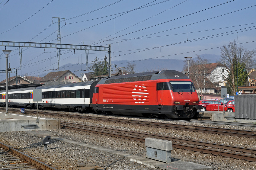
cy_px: 85
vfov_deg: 23.7
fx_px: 405
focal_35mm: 57
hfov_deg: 35.1
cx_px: 128
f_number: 8
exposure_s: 1/1000
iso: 400
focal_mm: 38
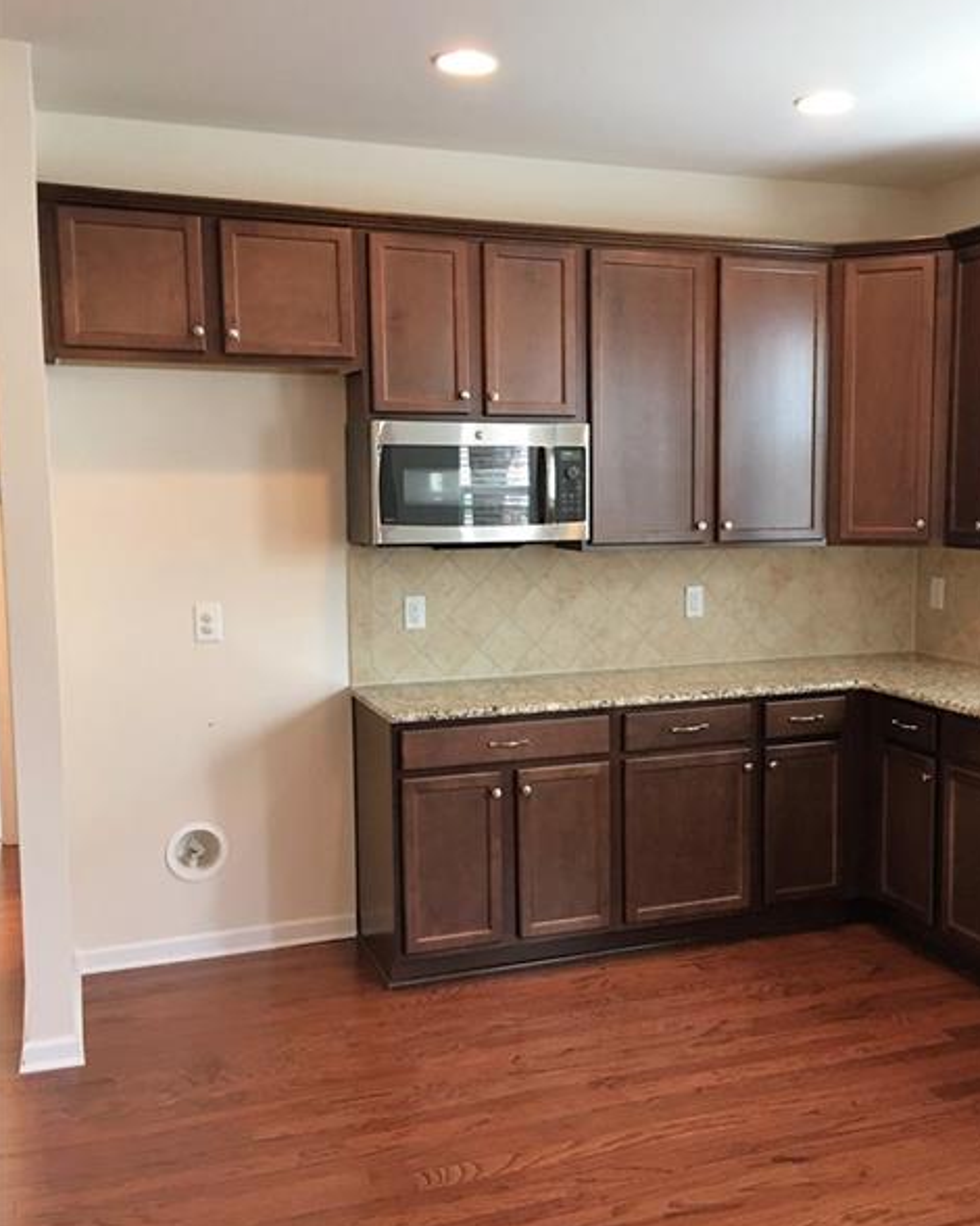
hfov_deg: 39.9
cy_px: 634
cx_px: 592
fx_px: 1342
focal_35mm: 37
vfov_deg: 49.1
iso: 64
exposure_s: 1/15
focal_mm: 4.15
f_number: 2.2
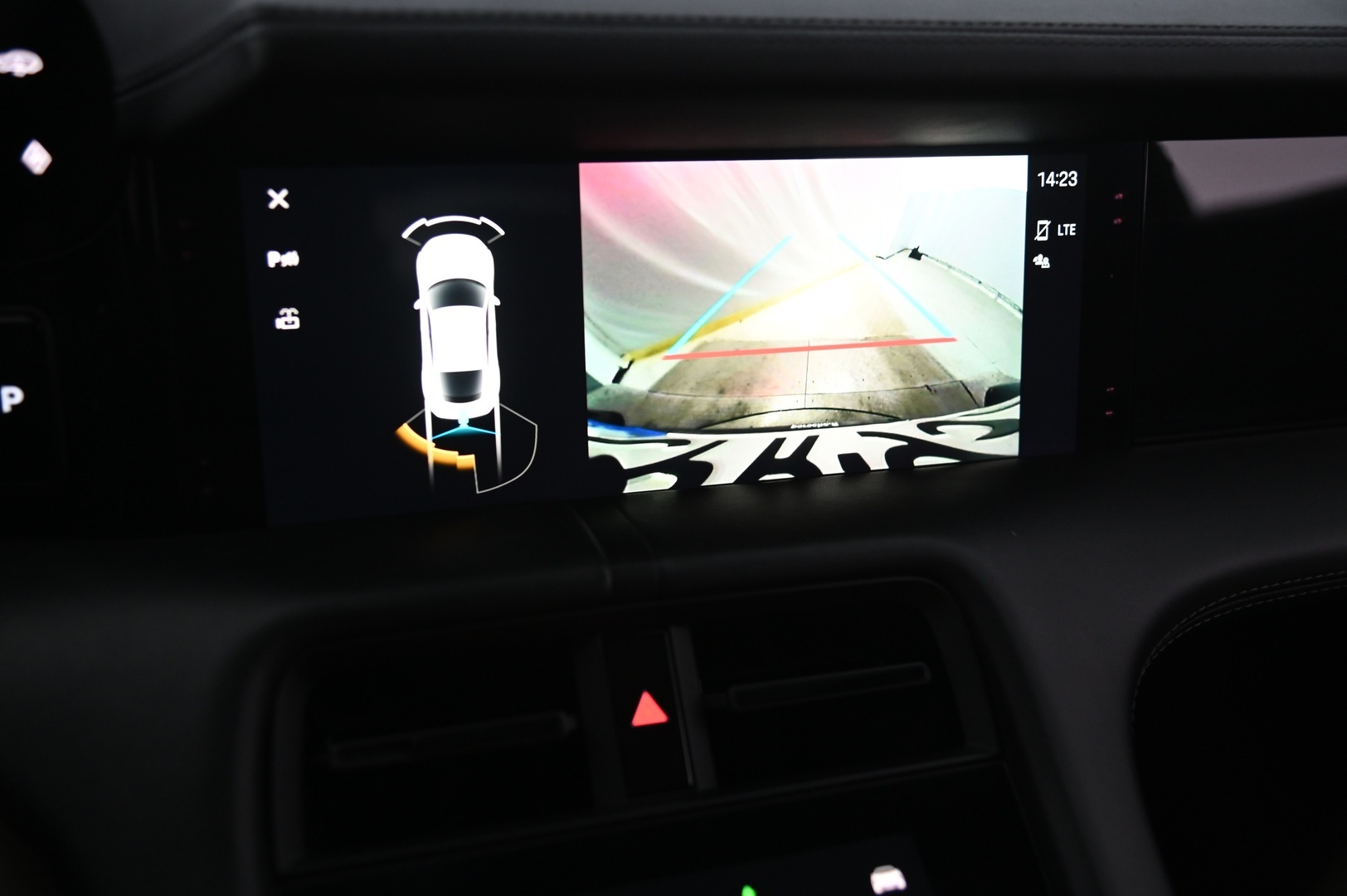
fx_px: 1421
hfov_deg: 50.7
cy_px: 448
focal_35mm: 38
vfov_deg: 35.0
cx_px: 674
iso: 2000
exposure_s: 1/50
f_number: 4
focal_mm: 38
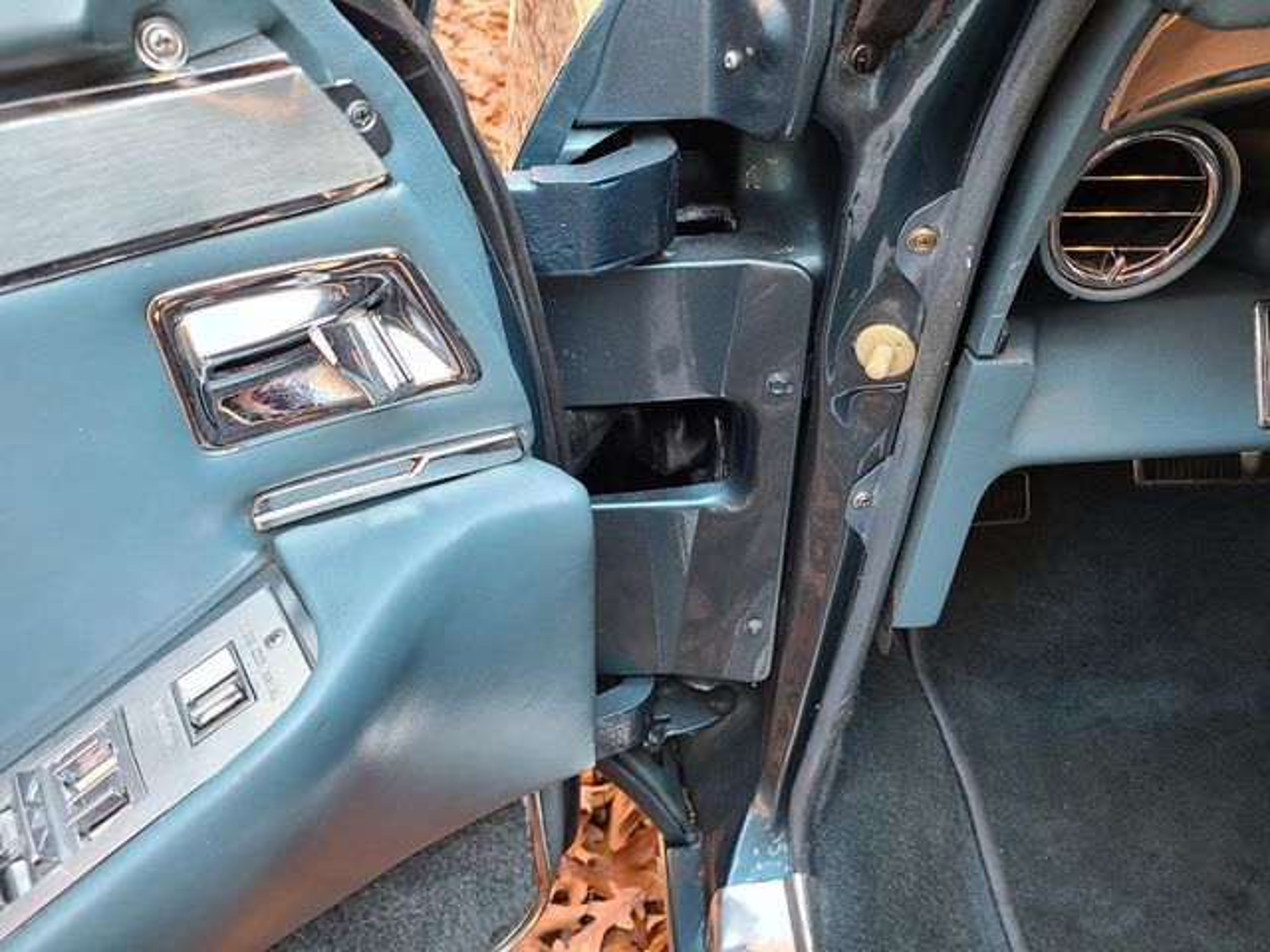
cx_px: 635
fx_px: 954
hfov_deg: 67.3
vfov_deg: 53.1
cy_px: 476
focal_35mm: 26
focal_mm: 5.4
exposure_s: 1/59
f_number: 1.8
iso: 80
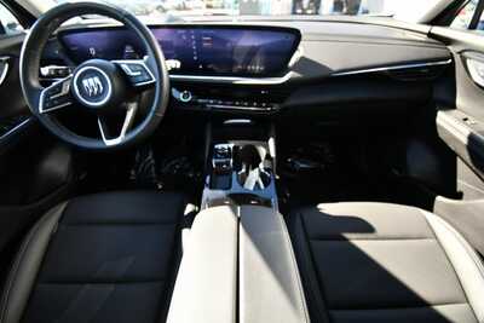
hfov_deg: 100.4
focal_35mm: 15
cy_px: 162
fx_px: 202
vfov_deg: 77.4
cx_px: 242
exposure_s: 1/250
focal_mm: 10
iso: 560
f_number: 4.5
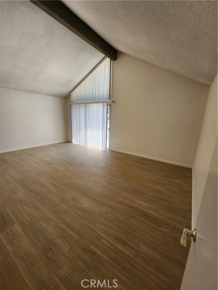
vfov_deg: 106.2
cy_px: 145
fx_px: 109
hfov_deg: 89.9
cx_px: 109
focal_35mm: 13
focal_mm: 2.2
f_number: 2.2
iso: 100
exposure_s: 1/60
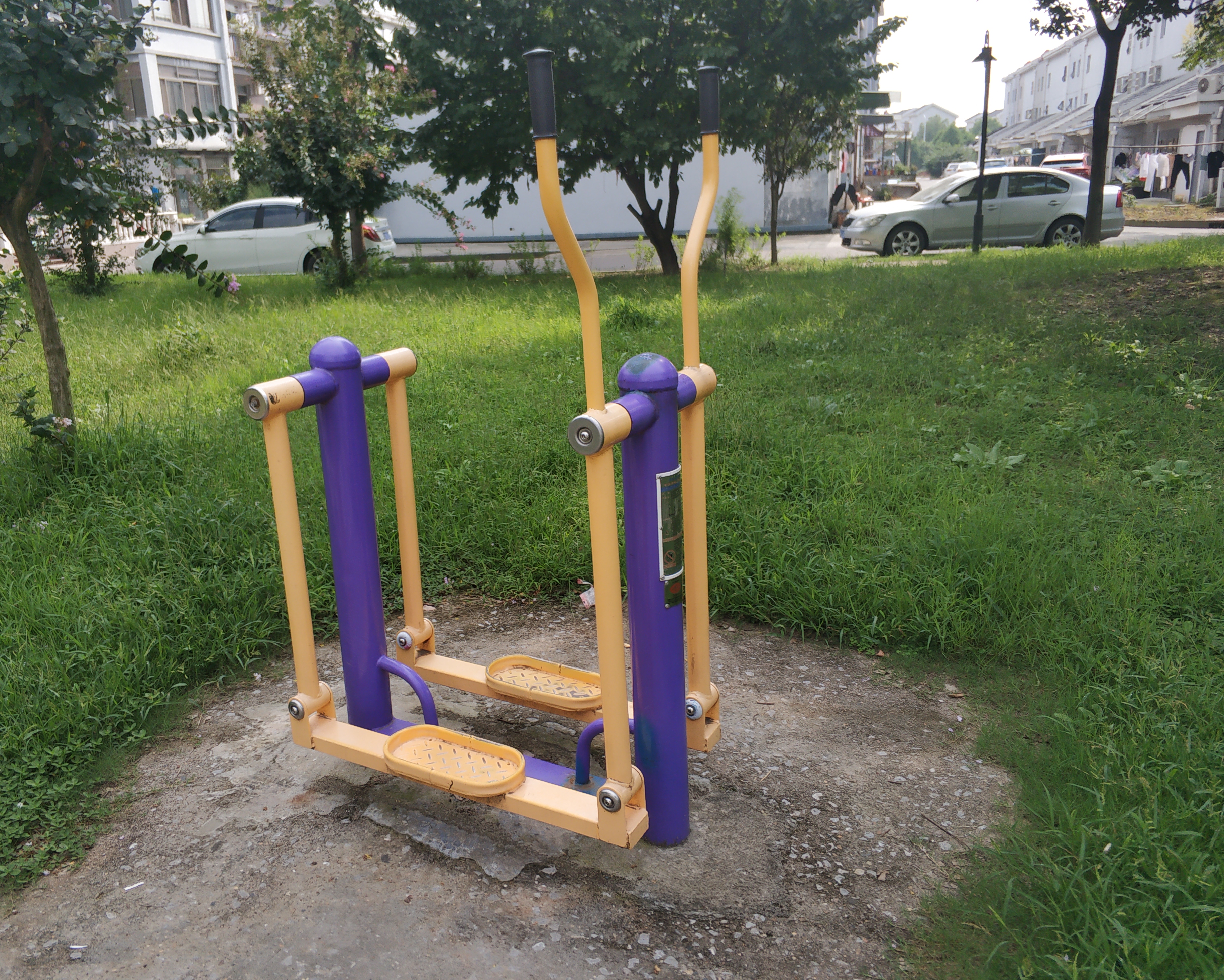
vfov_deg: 50.0
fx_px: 1051
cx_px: 565
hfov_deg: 60.4
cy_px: 494
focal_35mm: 29
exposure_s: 1/991
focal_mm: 3.82
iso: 177
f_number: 1.8
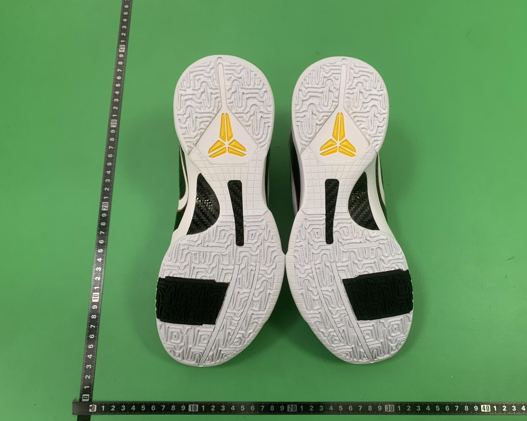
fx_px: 437
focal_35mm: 28
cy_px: 214
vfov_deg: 51.5
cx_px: 286
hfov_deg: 62.1
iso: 160
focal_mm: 4.25
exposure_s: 1/60
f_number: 1.8
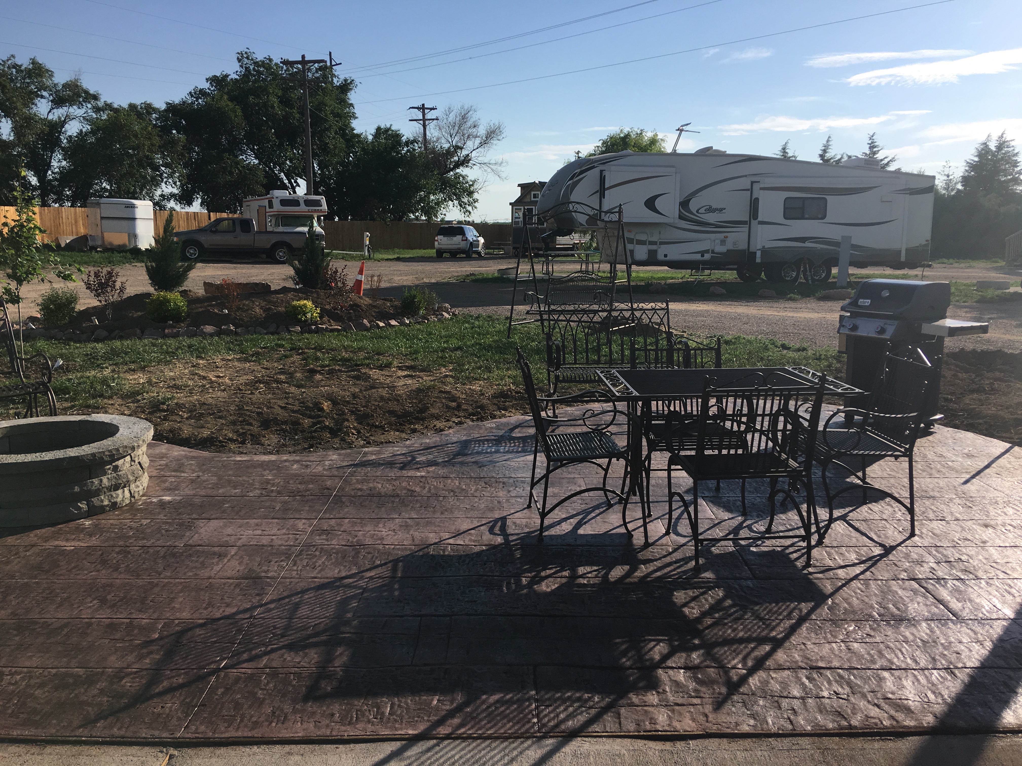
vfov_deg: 48.2
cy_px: 383
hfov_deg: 61.7
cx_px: 511
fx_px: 856
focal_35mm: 29
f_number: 2.2
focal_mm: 4.15
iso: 25
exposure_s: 1/2262
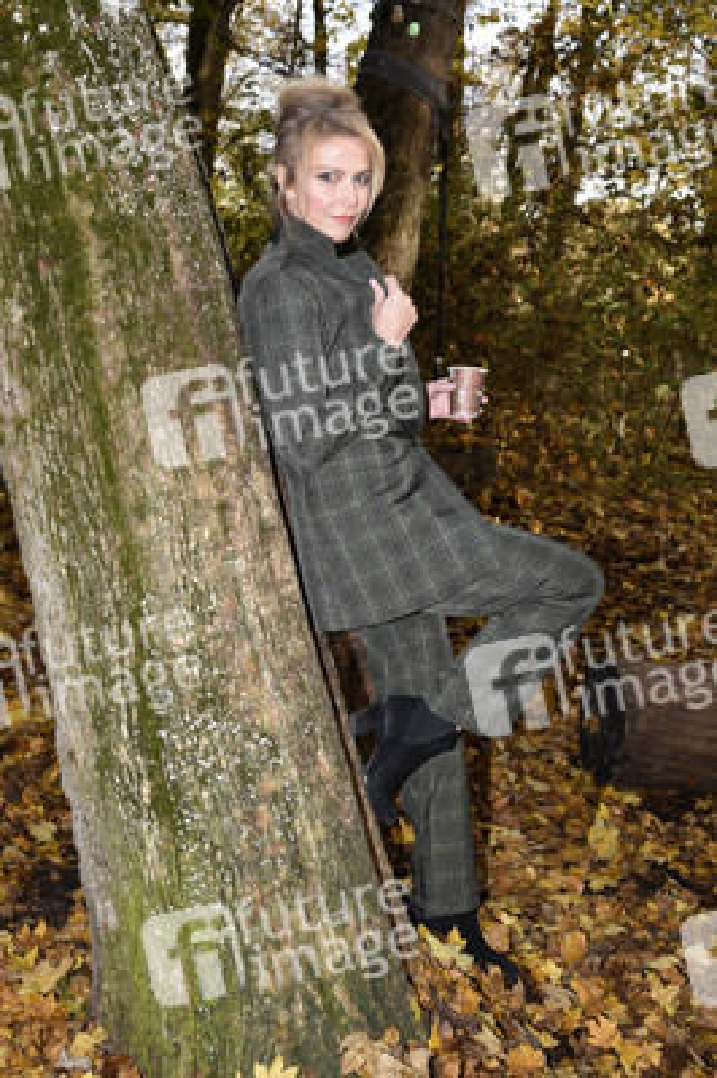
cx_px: 358
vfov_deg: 50.7
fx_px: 1137
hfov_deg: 35.0
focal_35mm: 38
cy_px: 539
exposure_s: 1/160
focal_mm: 38
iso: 400
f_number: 6.3
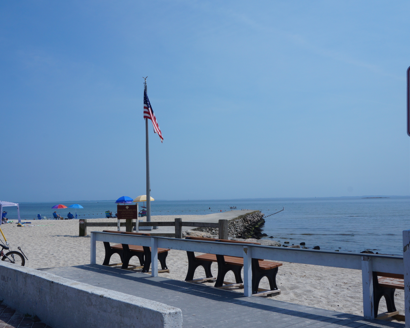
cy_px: 163
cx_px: 180
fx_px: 461
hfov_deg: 47.8
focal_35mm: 38
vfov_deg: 39.2
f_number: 14
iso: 100
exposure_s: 1/320
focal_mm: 22
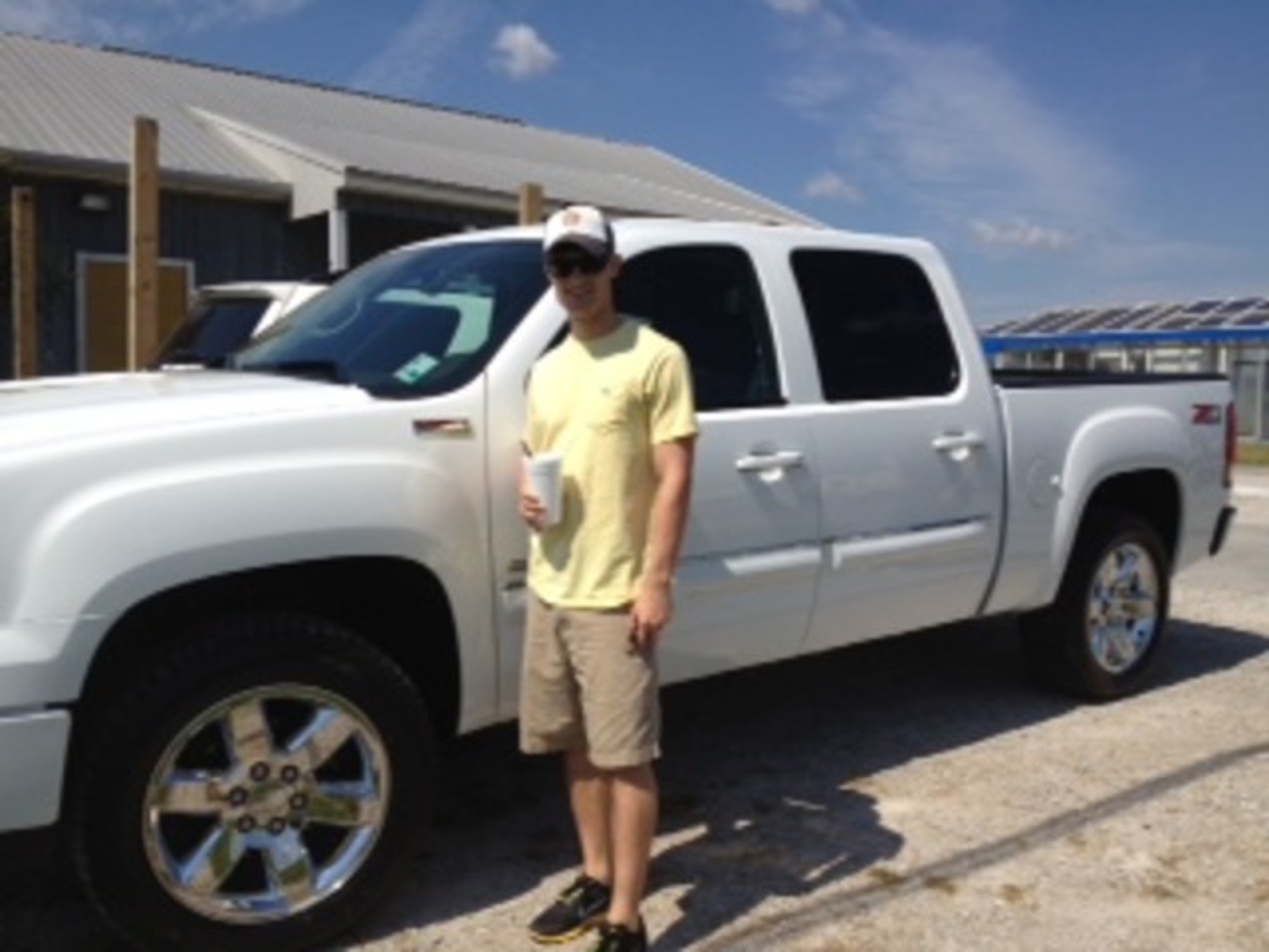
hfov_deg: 52.6
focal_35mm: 35
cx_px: 634
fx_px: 1283
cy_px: 476
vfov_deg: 40.7
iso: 64
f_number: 2.4
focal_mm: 4.28
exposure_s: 1/2762
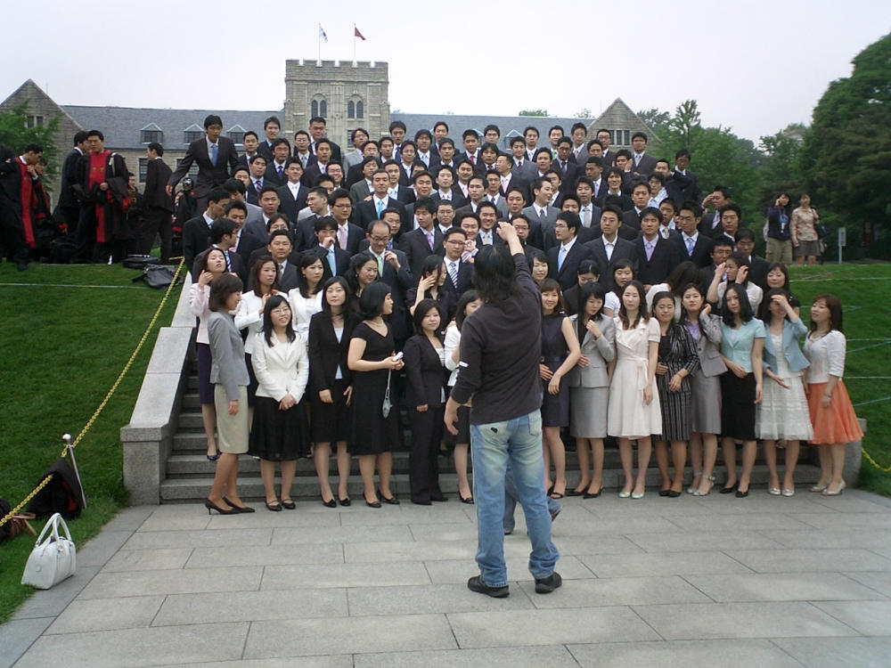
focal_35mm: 37
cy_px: 334
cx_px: 446
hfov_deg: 50.1
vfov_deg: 38.7
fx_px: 952
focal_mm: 5.6
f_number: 3.5
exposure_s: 1/640
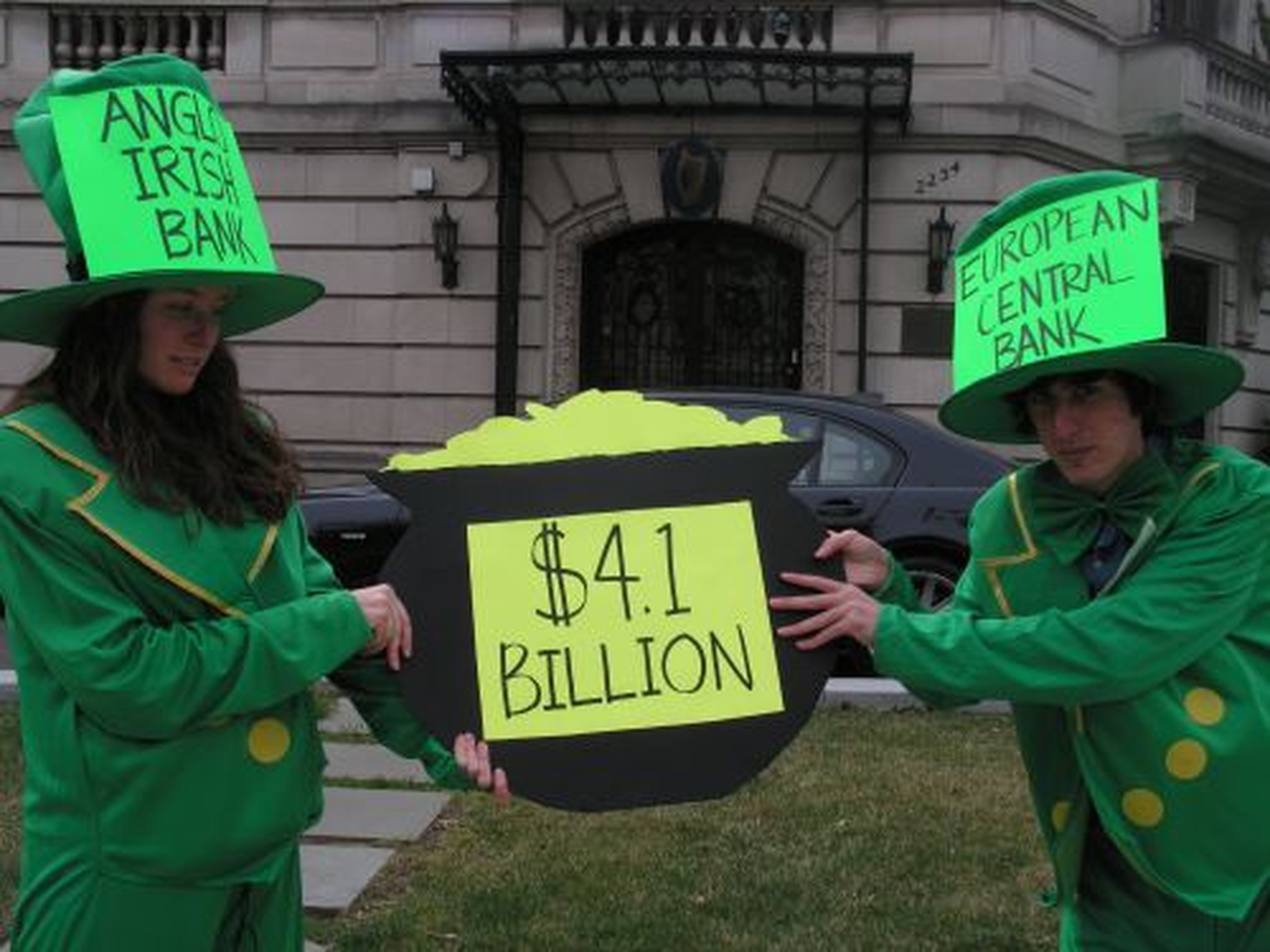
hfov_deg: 41.2
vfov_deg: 31.5
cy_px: 476
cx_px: 635
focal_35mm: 46
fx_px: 1688
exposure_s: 1/320
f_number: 4.8
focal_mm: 7.8
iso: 50
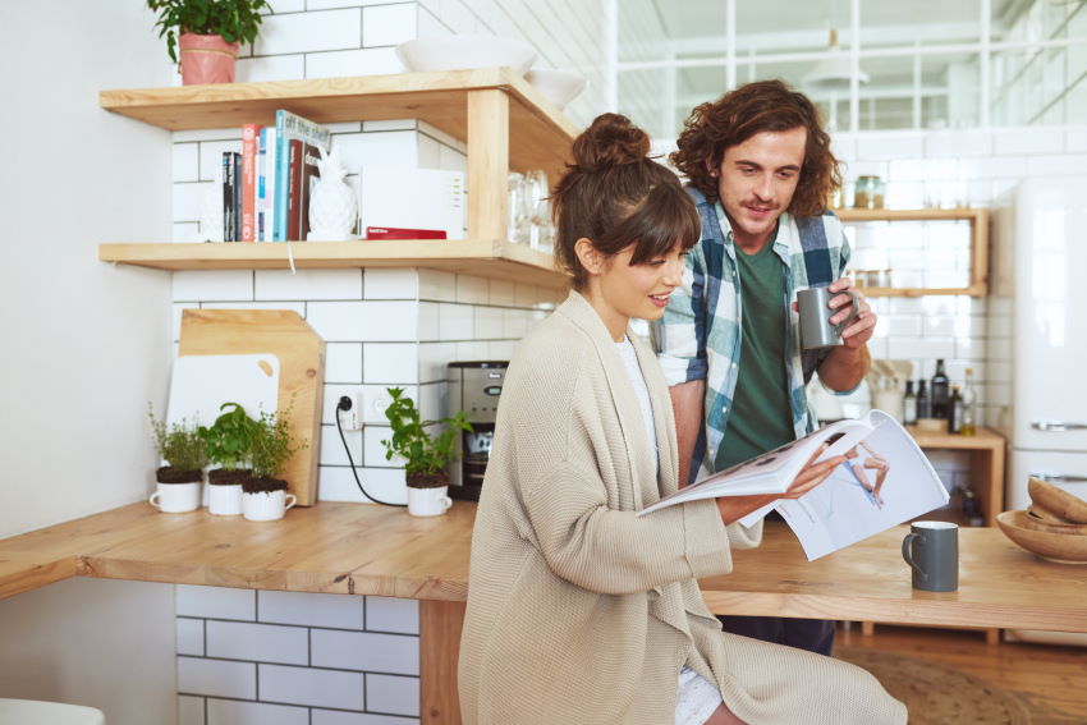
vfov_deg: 37.9
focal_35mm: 35
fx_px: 1057
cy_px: 362
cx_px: 544
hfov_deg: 54.4
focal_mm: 35
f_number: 2.8
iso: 800
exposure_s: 1/160
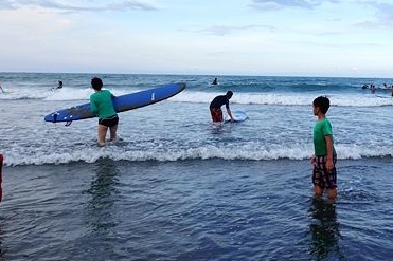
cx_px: 322
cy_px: 89
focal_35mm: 42
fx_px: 458
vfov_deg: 31.6
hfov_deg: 43.9
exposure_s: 1/640
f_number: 4
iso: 125
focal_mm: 9
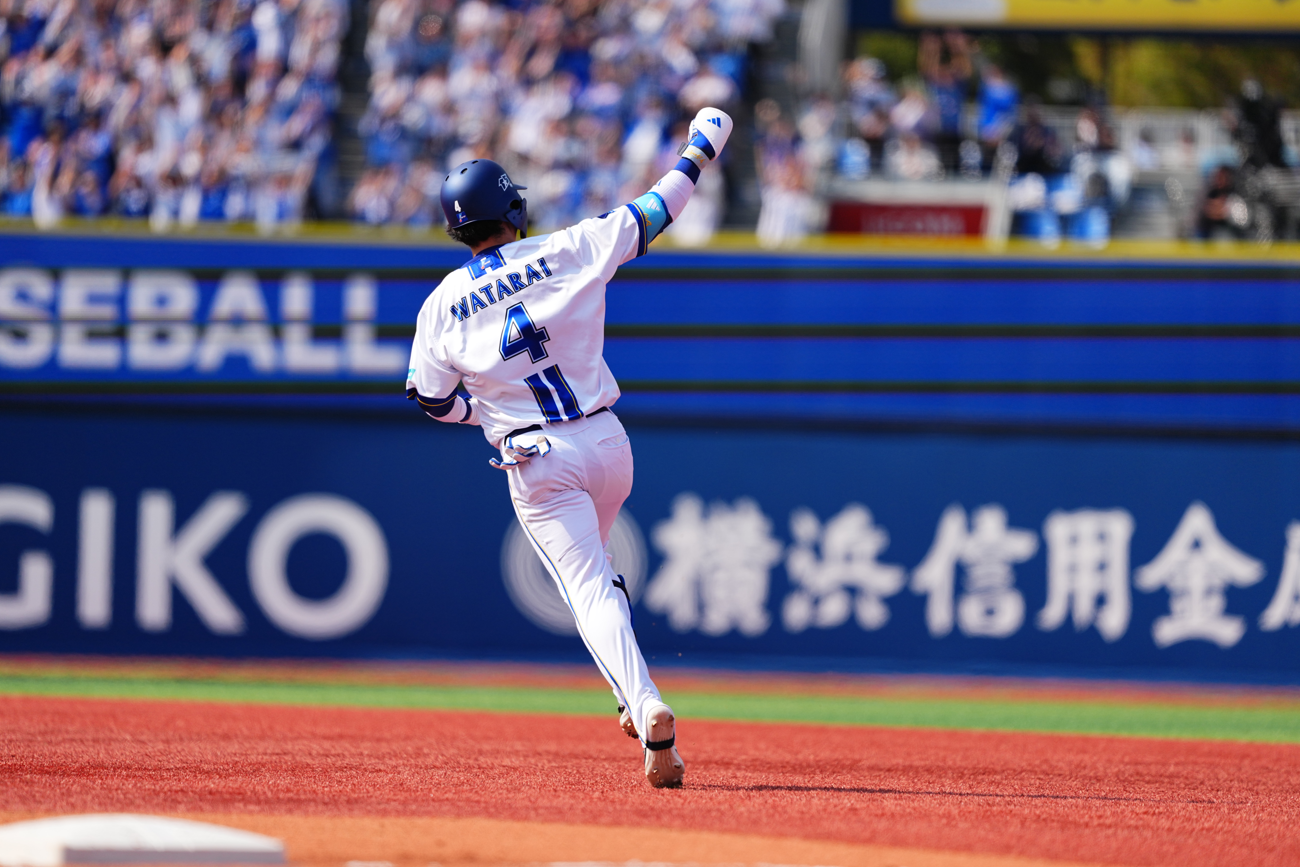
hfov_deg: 6.8
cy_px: 432
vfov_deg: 4.6
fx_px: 10869
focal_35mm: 301
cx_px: 651
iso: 320
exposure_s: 1/5000
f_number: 2.8
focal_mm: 300
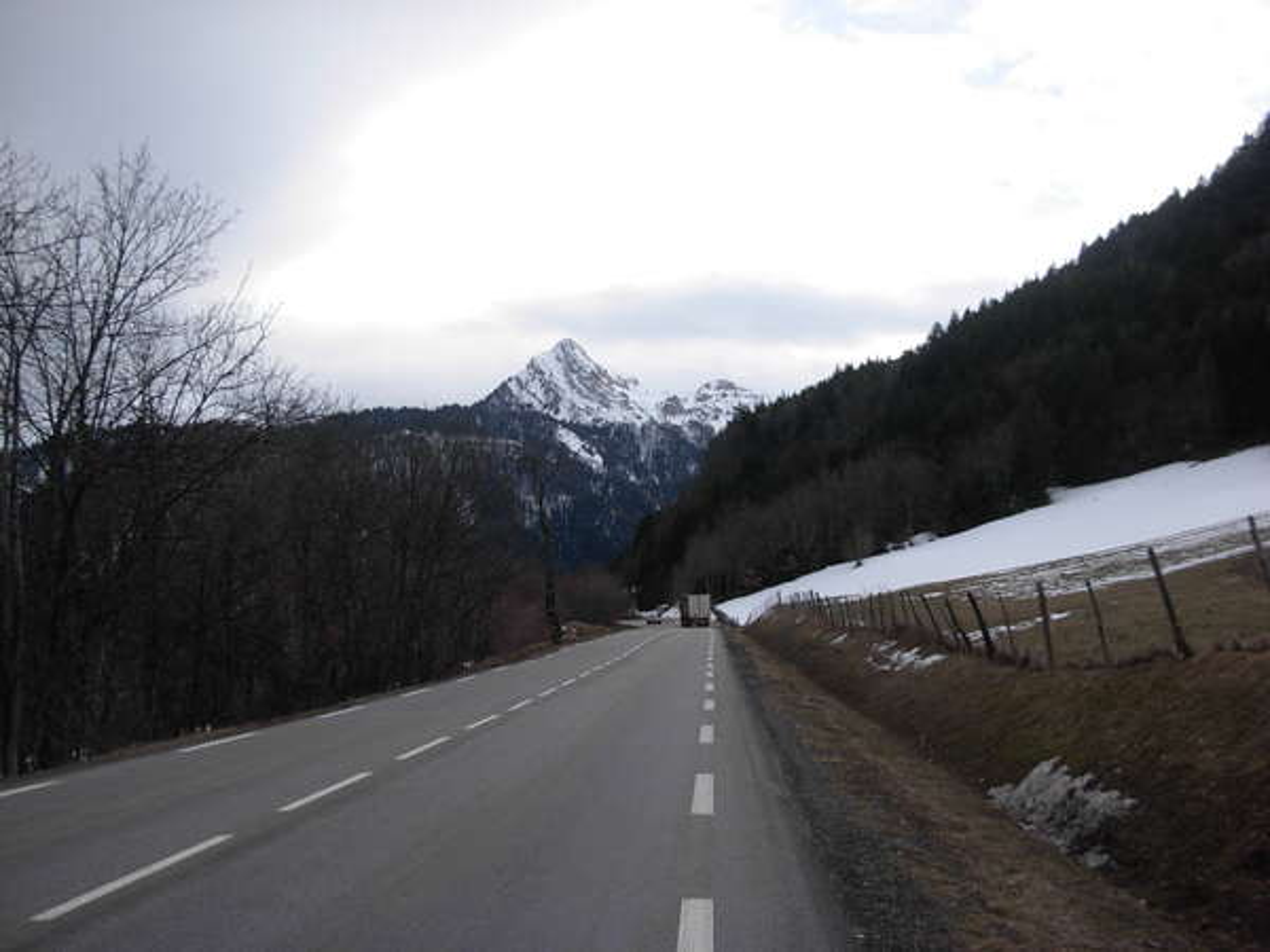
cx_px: 635
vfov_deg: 37.7
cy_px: 476
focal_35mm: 38
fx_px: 1394
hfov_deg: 49.0
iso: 79
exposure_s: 1/332
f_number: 2.9
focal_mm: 6.3
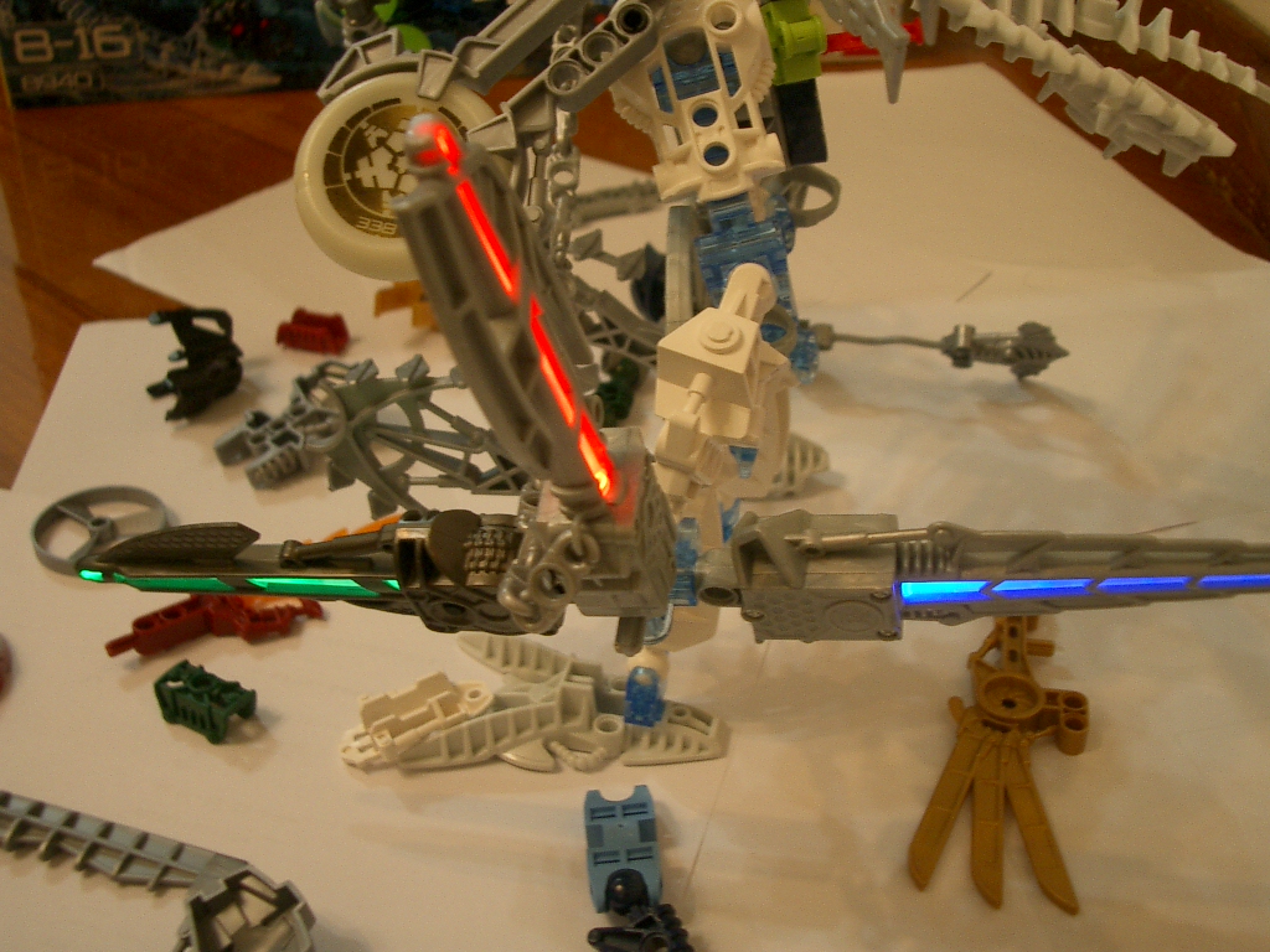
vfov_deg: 35.1
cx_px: 635
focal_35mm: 41
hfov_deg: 45.8
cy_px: 476
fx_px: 1504
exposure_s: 1/13
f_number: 2.8
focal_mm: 6.8
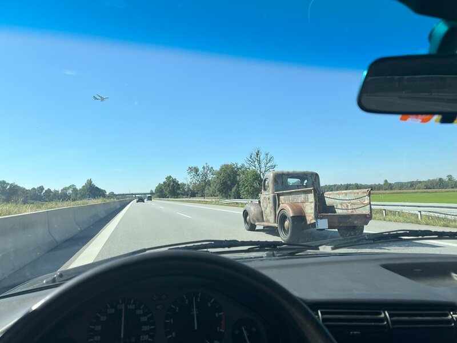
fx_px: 343
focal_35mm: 26
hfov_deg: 67.3
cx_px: 228
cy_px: 172
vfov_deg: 53.1
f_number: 1.5
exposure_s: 1/3704
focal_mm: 5.7
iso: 50
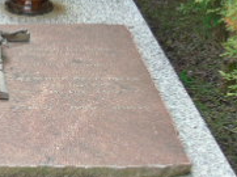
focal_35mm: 163
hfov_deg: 11.7
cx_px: -93
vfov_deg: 9.1
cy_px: 111
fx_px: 1114
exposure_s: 1/60
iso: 80
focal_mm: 8.2
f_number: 4.1
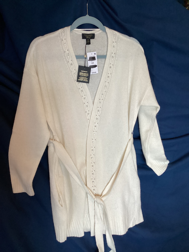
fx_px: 226
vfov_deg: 58.4
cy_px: 126
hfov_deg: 45.4
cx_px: 94
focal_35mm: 31
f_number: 2.4
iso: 200
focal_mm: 3.3
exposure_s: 1/60
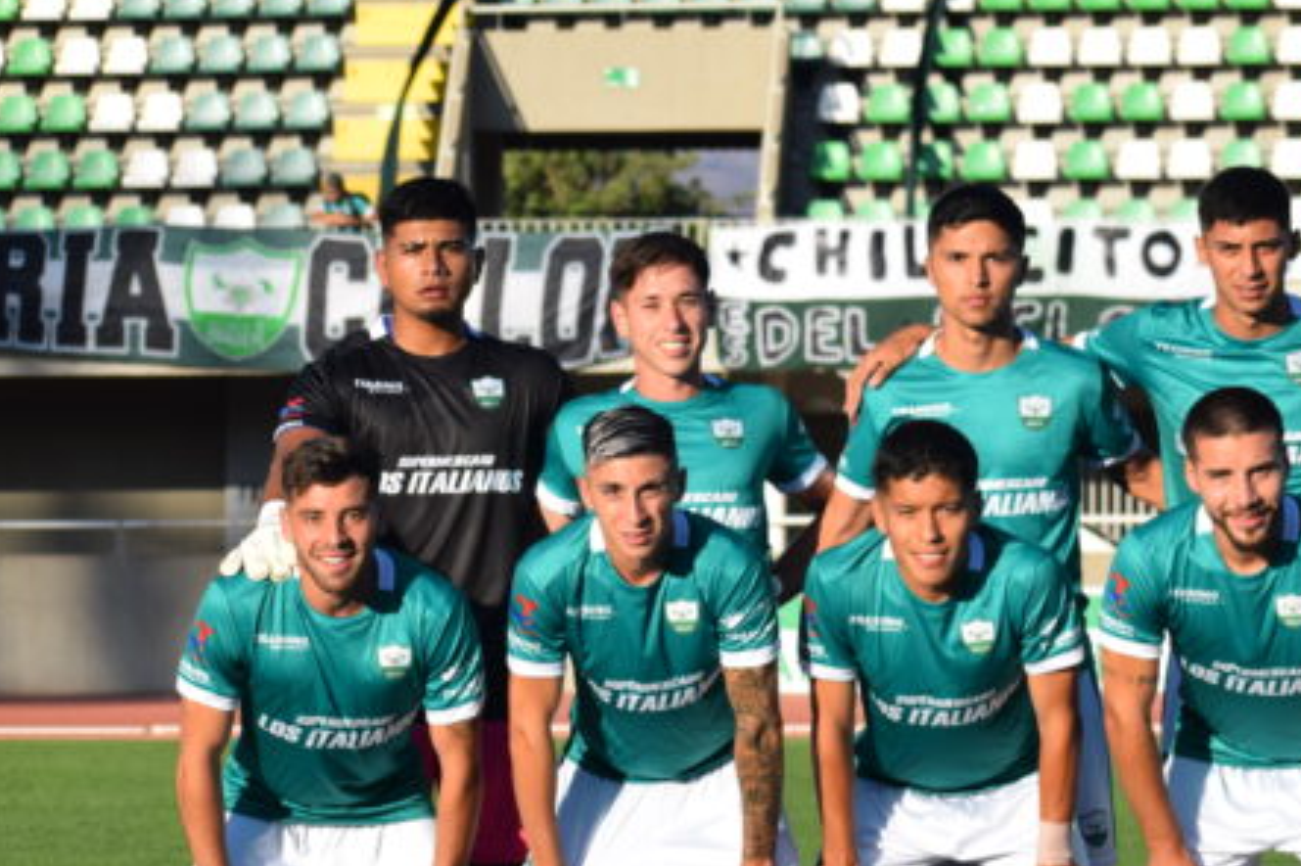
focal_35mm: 182
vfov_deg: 7.5
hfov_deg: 11.3
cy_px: 661
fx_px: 6574
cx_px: 1063
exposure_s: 1/1600
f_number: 6.3
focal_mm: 70
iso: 400
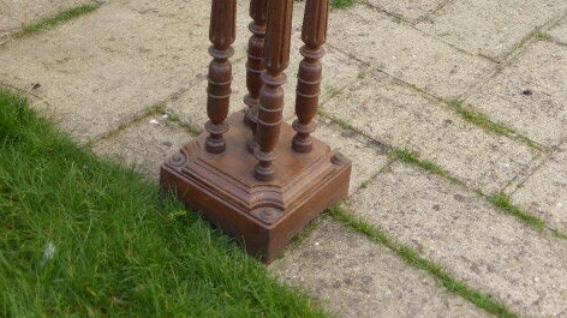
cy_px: -59
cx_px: 284
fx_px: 1022
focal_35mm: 68
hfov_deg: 31.0
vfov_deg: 17.0
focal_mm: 7.9
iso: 200
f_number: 4.1
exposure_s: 1/250
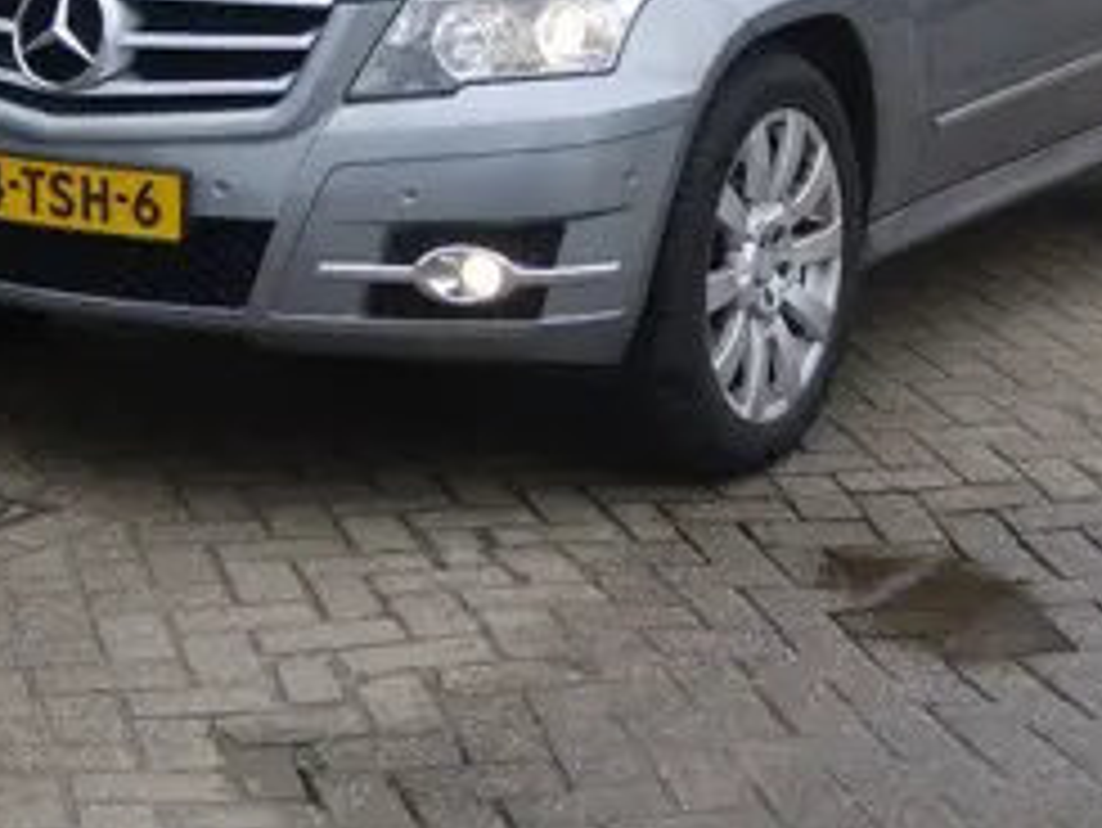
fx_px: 3249
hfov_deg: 19.2
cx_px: 585
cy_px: 216
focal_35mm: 102
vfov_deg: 14.5
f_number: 3.3
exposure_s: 1/180
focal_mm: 8.7
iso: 50
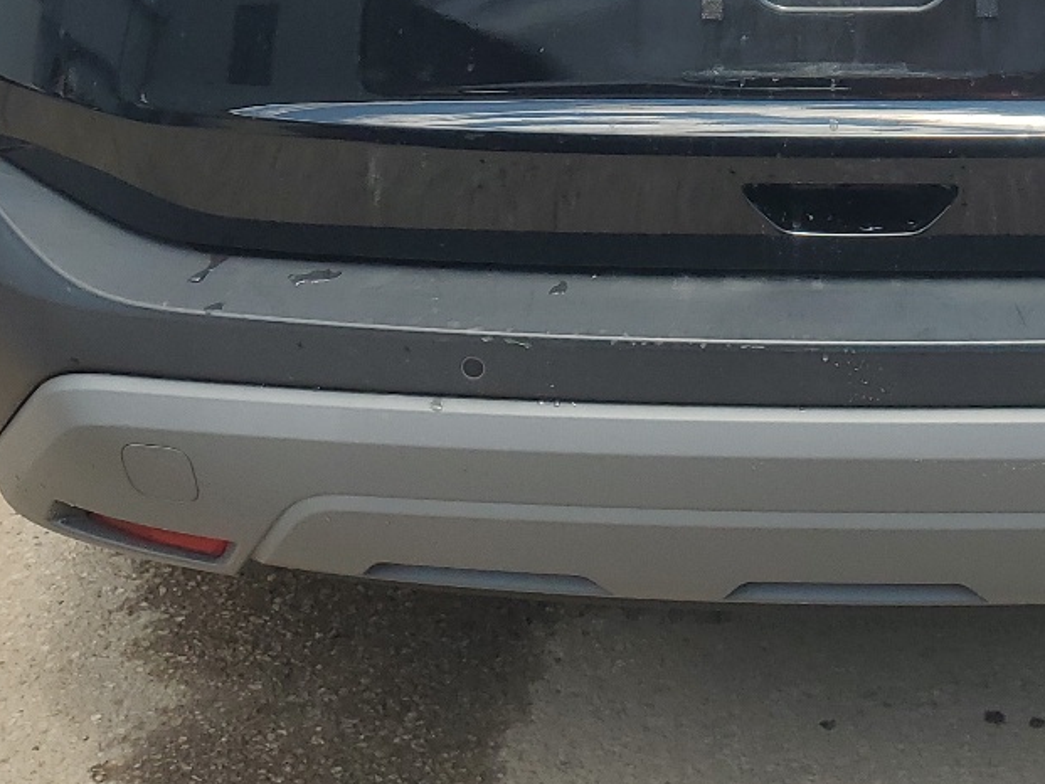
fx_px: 2023
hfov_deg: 28.1
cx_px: 897
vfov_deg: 20.2
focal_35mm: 67
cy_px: -214
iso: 50
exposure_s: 1/1667
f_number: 1.5
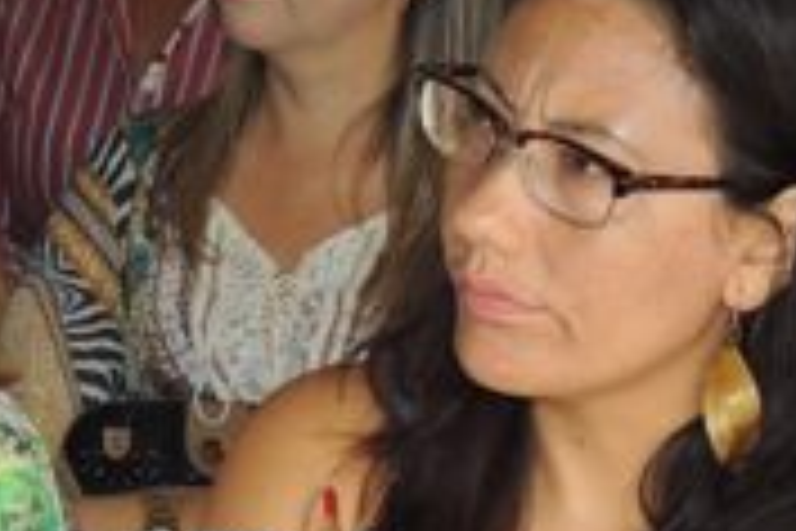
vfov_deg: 6.1
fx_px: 4997
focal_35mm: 226
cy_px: 126
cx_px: 477
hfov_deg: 9.1
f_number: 3.7
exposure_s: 1/50
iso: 200
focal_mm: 10.7
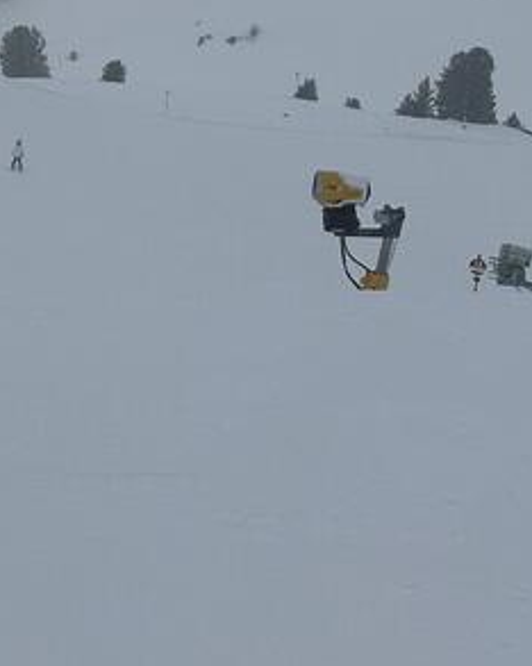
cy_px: 24
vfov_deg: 11.6
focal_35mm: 165
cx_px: -600
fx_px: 3251
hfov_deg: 8.7
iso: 64
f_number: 1.78
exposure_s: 1/13699
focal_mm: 6.86
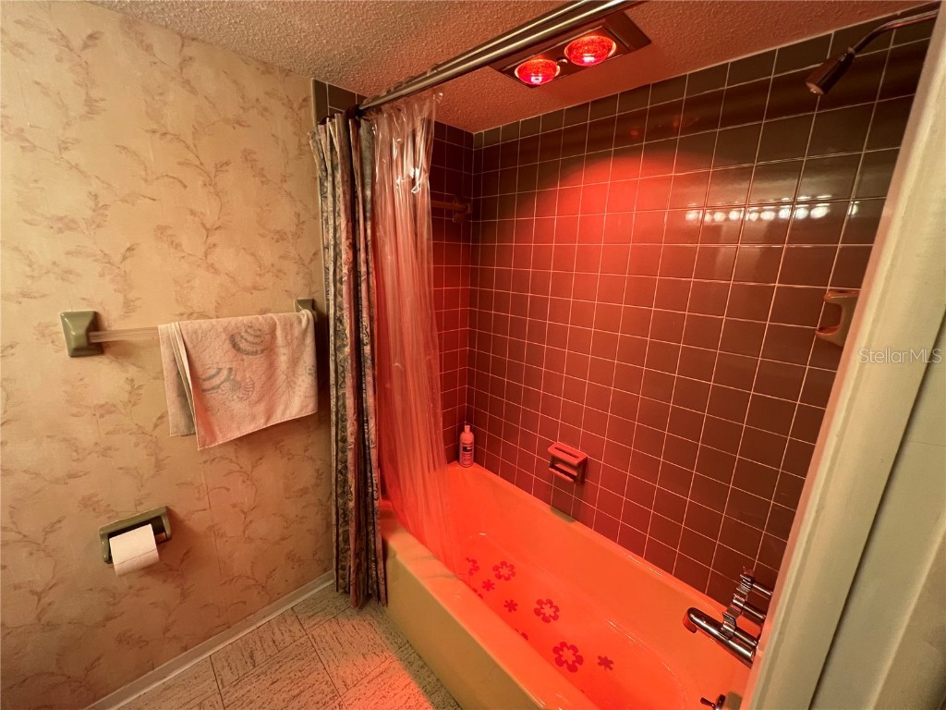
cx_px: 473
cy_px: 355
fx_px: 355
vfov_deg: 89.9
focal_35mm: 13
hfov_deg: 106.2
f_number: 1.8
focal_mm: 1.57
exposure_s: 1/60
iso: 400
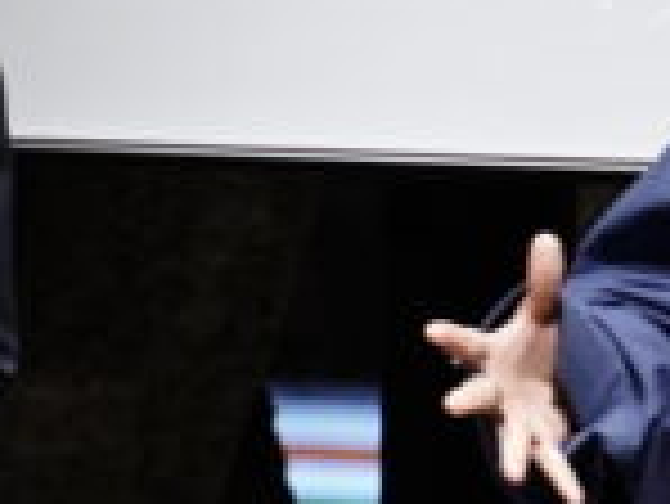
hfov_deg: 2.8
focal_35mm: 715
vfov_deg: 2.1
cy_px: -54
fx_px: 13850
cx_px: 967
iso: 1000
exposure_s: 1/200
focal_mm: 75
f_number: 2.8
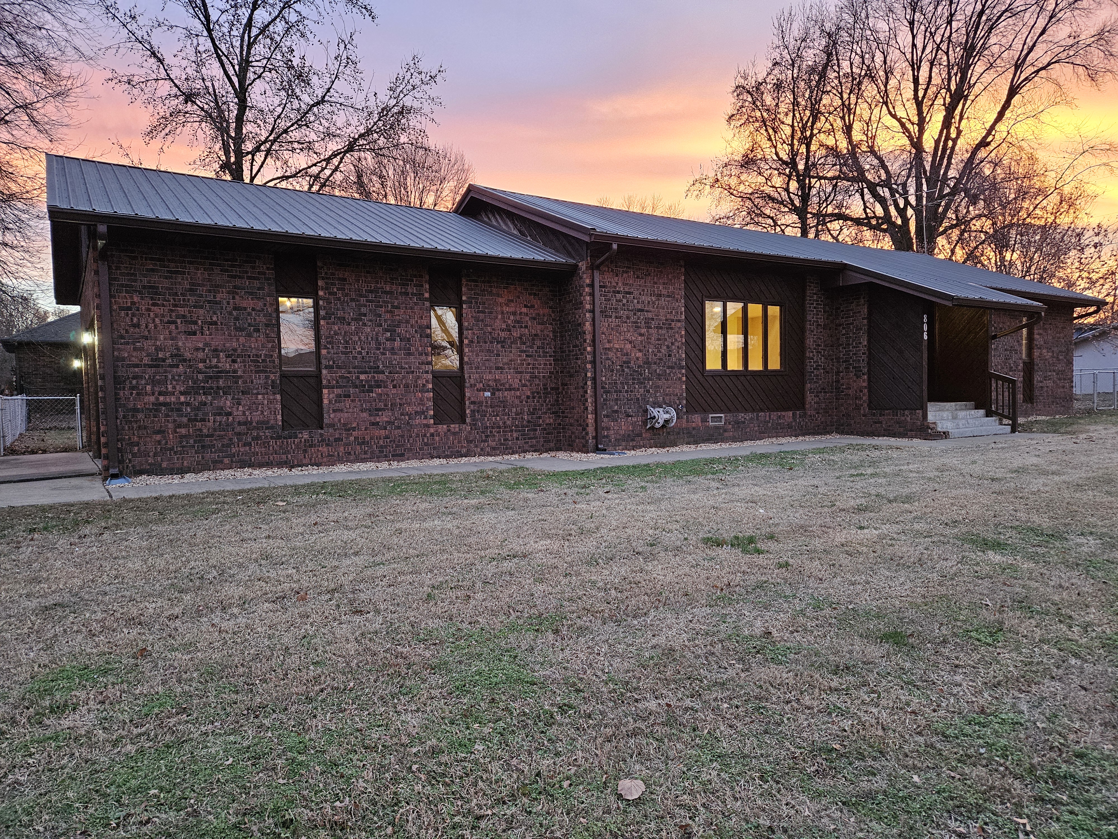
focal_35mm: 23
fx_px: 743
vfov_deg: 58.9
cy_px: 420
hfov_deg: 73.9
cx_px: 559
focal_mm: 5.4
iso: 800
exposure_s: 1/120
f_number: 1.8
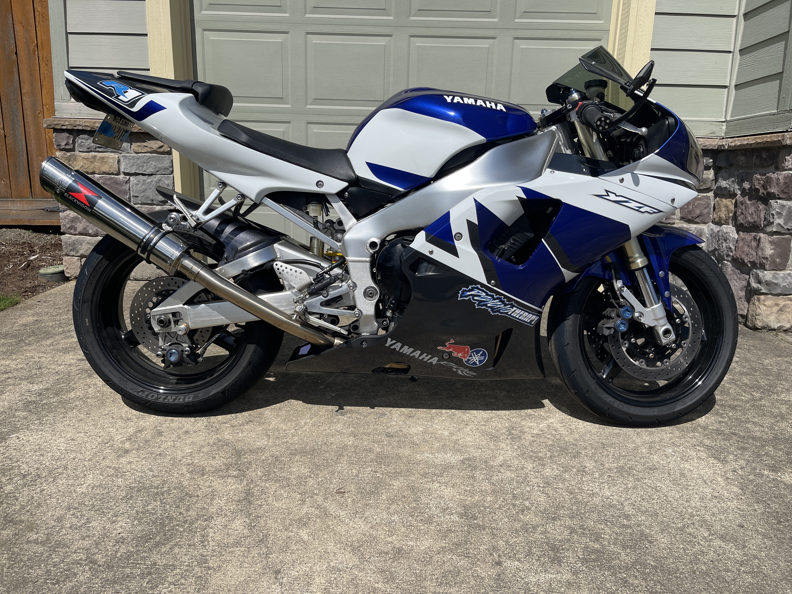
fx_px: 572
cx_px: 396
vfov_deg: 54.9
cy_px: 297
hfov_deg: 69.4
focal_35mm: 25
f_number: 1.6
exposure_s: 1/5376
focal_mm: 5.1
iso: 32
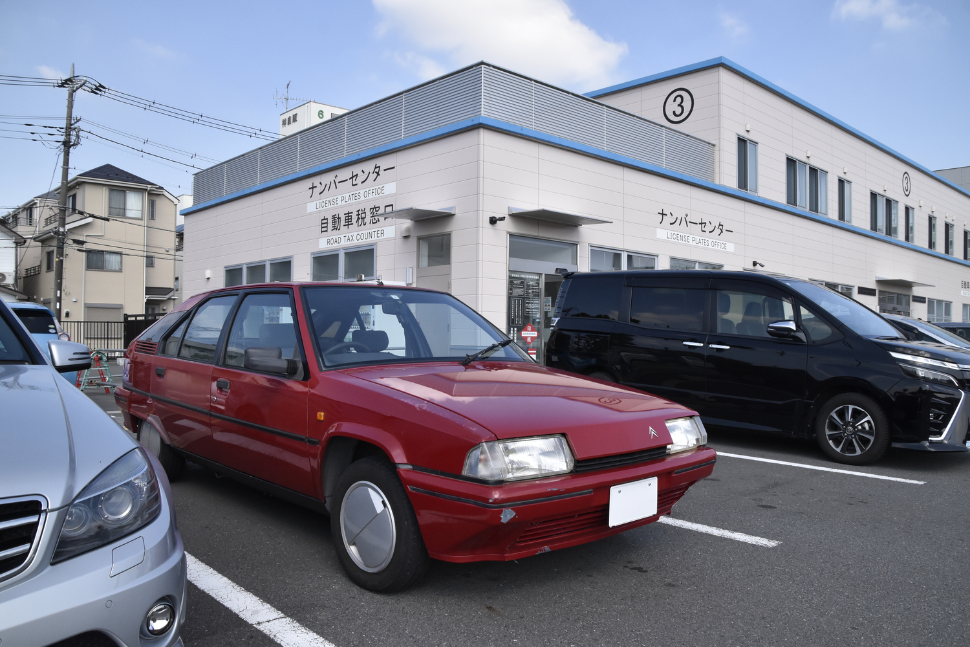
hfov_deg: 67.4
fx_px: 727
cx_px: 485
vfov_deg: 47.9
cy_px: 324
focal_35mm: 27
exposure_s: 1/1000
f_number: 9
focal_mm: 18
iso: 1000
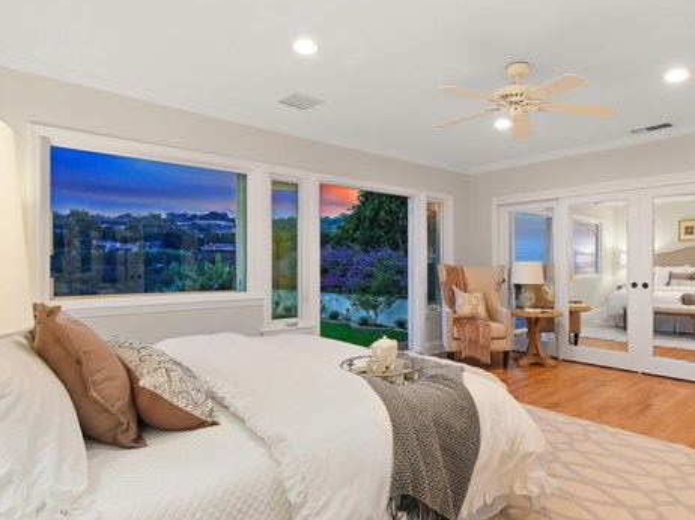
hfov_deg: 81.0
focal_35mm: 20
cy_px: 277
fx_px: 401
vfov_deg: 65.9
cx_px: 408
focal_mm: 10
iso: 1250
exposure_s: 1/15
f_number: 8
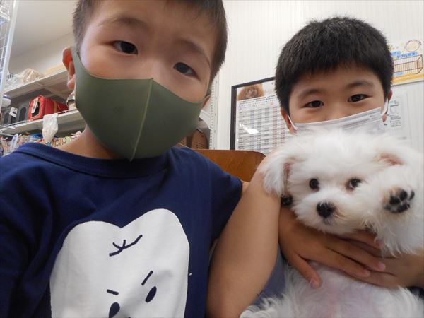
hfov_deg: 69.4
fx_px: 306
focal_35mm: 25
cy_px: 159
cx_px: 212
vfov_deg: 54.9
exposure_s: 1/30
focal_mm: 4.5
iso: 220
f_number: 3.7
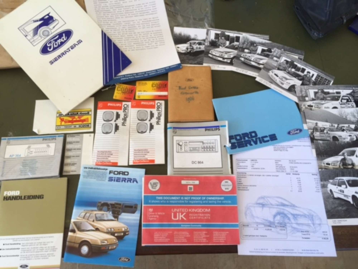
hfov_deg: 61.7
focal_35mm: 29
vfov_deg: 48.2
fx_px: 300
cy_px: 134
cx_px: 179
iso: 40
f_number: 2.2
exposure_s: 1/120
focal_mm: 4.15
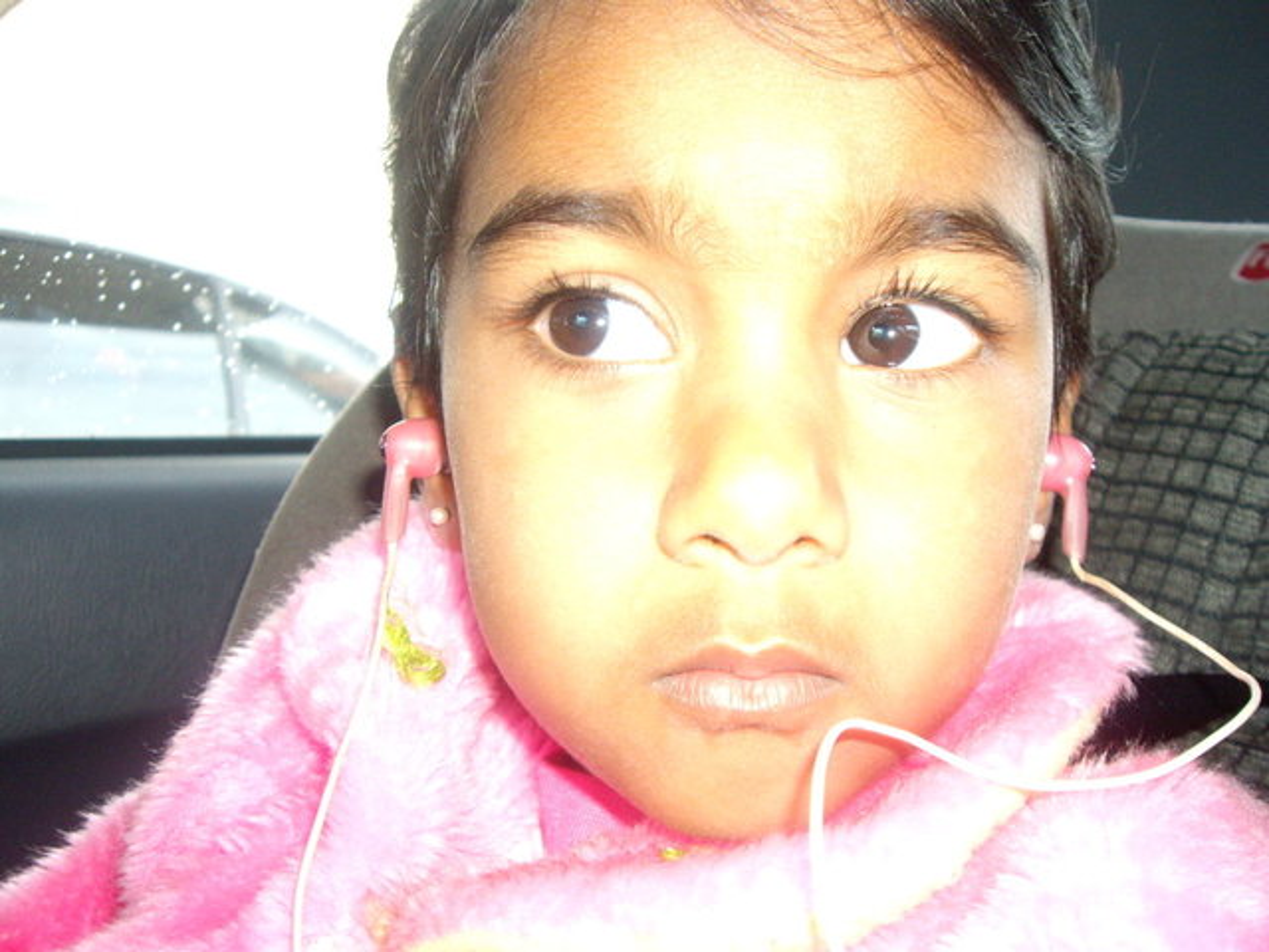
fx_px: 1393
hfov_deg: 49.0
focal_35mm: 38
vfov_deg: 37.7
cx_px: 634
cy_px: 476
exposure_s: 1/40
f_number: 2.7
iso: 200
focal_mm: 6.2
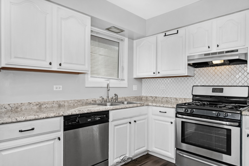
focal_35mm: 22
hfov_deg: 78.6
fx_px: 152
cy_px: 83
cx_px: 124
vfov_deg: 57.2
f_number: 8
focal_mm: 15
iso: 400
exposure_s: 1/320
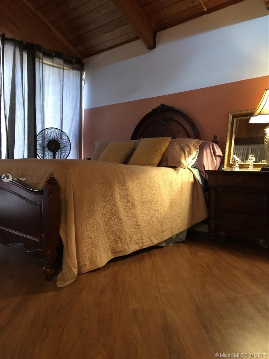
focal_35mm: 29
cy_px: 180
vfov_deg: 61.7
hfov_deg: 48.2
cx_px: 134
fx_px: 300
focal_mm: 4.15
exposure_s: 1/10
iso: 100
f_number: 2.2
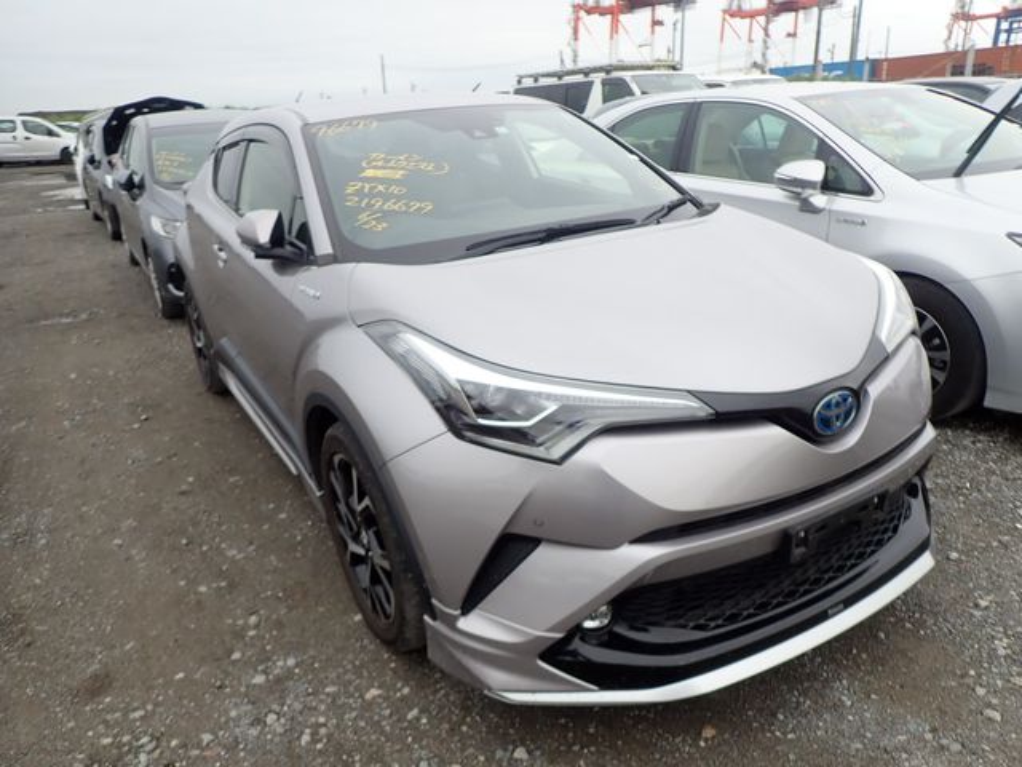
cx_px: 511
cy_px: 384
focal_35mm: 25
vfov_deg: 54.9
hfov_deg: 69.4
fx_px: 738
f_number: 2.8
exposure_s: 1/640
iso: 100
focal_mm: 4.5
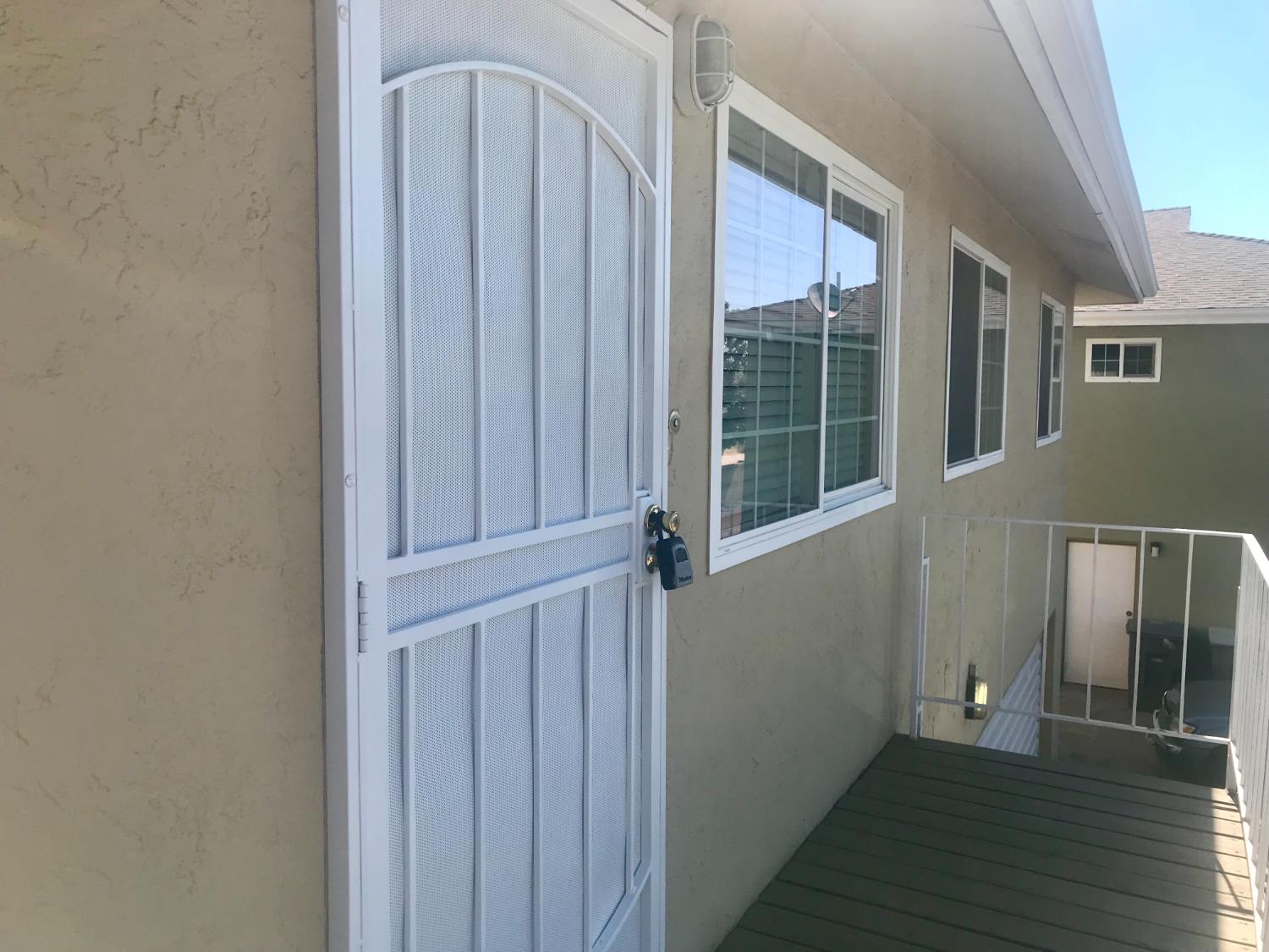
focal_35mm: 28
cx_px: 634
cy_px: 476
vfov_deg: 49.7
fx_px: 1026
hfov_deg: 63.4
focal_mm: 3.99
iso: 20
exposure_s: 1/1546
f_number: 1.8
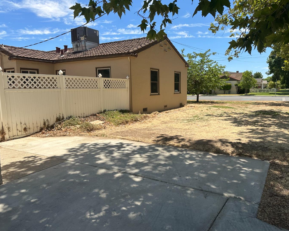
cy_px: 114
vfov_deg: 54.9
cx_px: 155
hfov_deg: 66.0
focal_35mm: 26
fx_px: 222
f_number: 1.78
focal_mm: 6.86
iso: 80
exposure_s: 1/3597
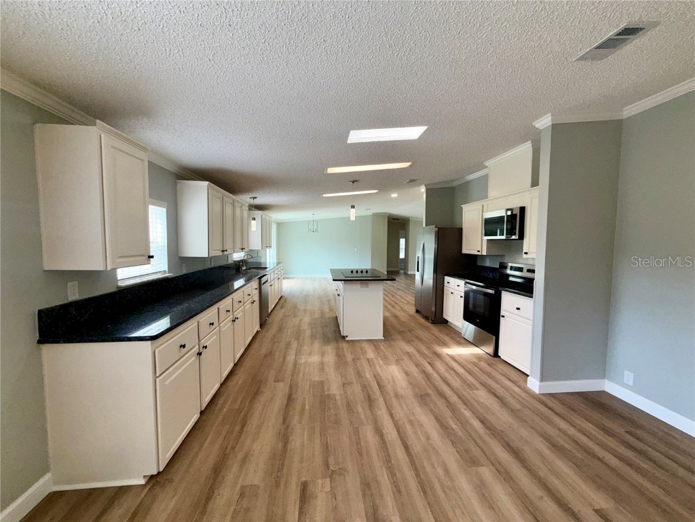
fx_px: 281
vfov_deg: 85.7
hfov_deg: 102.1
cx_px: 348
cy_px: 261
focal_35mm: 14
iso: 40
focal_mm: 2.22
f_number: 2.2
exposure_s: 1/122
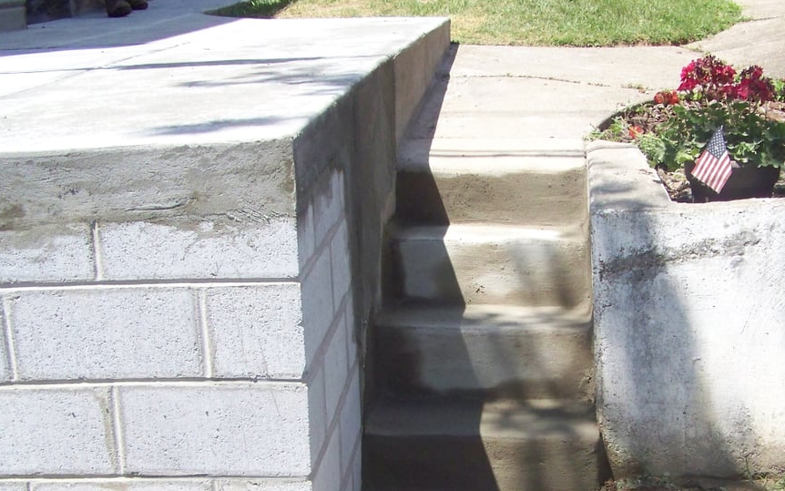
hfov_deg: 34.4
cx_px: 481
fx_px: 1262
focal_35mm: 59
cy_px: 396
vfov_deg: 21.7
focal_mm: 5.85
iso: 200
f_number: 4
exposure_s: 1/1250
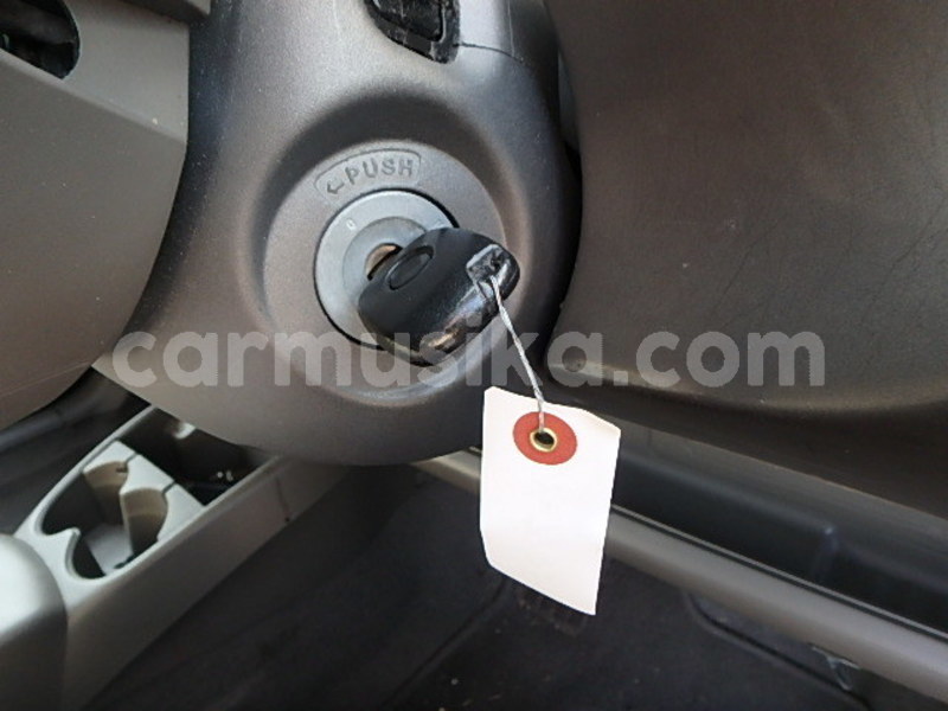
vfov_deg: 63.4
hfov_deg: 79.0
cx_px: 474
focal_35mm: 21
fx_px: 575
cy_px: 356
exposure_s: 1/40
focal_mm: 3.7
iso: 200
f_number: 3.5
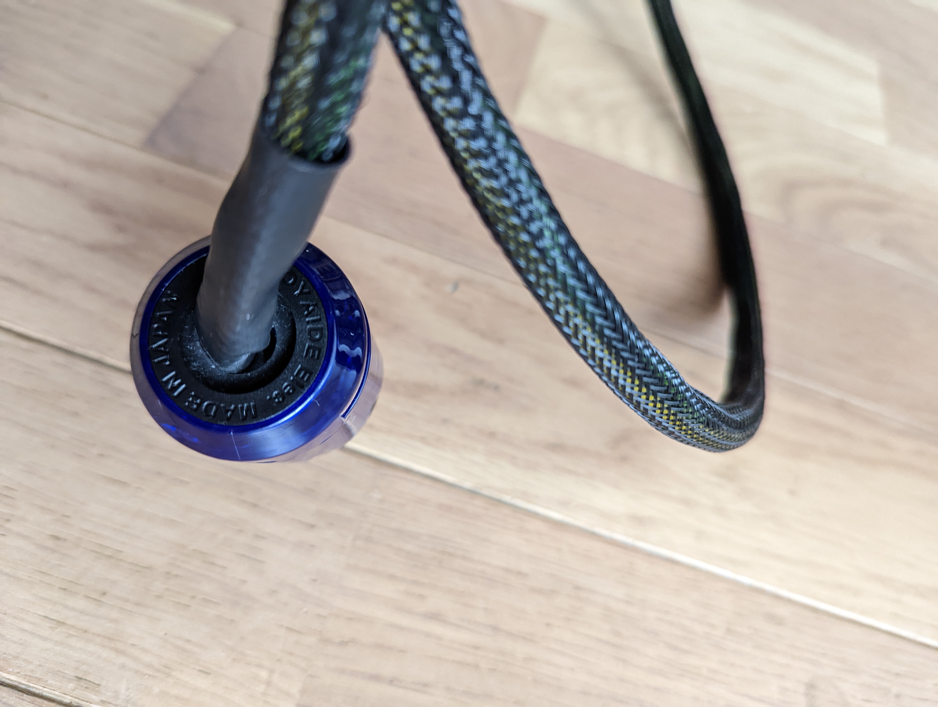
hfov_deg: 71.5
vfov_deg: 56.9
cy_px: 354
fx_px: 651
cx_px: 469
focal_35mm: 24
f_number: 1.85
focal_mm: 6.81
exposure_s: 1/66
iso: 1420
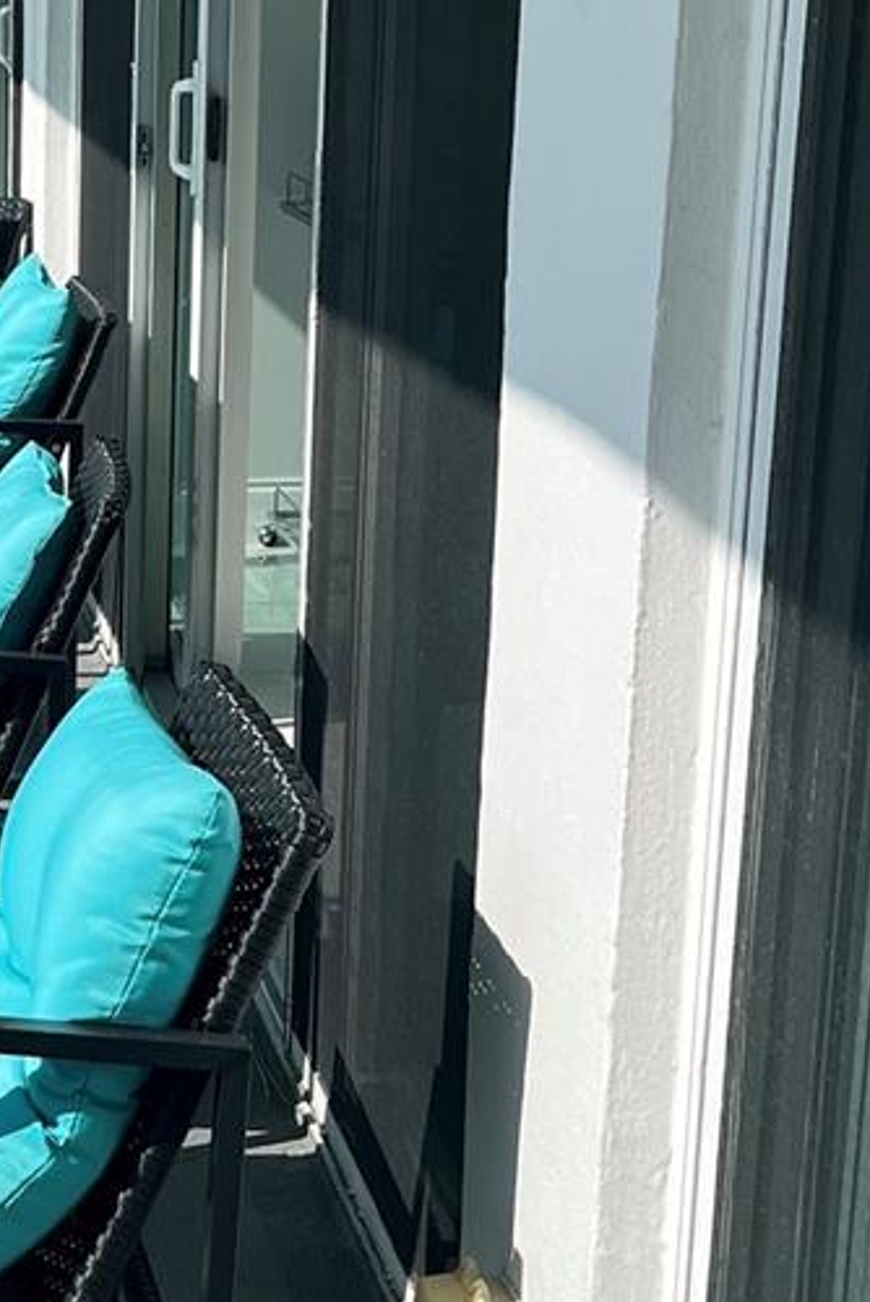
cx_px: -310
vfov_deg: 24.4
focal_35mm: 83
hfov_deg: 15.6
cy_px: 789
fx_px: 3004
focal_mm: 5.1
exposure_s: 1/3745
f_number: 1.6
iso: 50
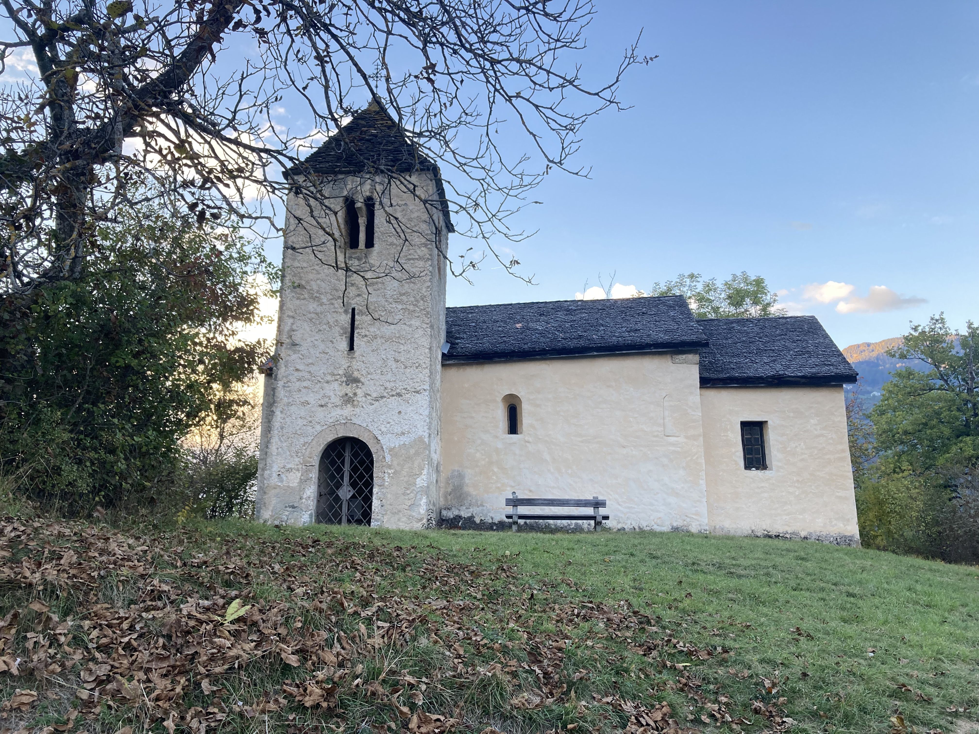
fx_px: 792
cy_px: 367
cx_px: 490
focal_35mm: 28
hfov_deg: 63.4
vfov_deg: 49.7
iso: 64
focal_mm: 3.99
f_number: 1.8
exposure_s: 1/121
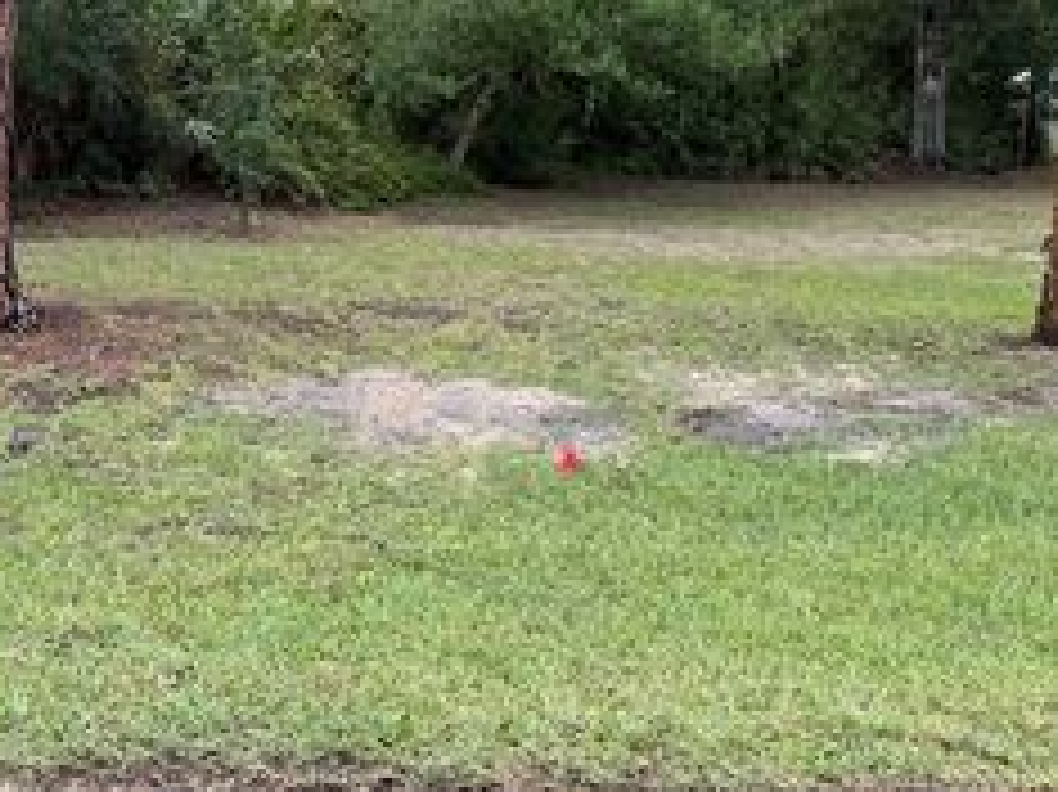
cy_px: 47
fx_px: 1558
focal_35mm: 51
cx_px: 270
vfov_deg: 27.3
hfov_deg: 36.7
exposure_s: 1/1271
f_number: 1.78
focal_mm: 6.76
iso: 100
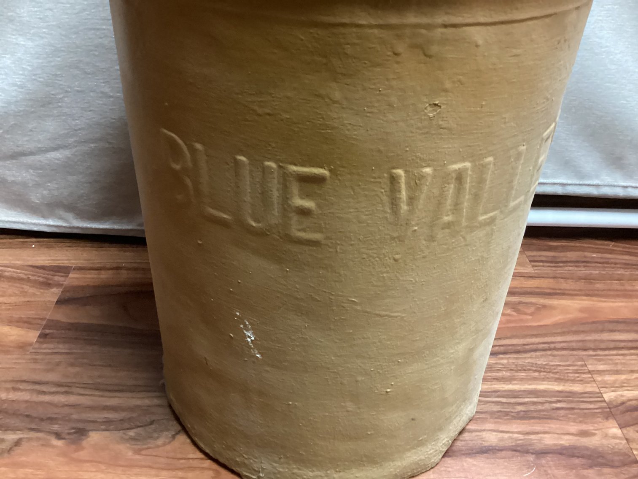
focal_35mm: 31
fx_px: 571
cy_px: 240
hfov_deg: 58.3
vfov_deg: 45.4
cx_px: 319
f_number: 2.4
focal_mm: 3.3
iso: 640
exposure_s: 1/24
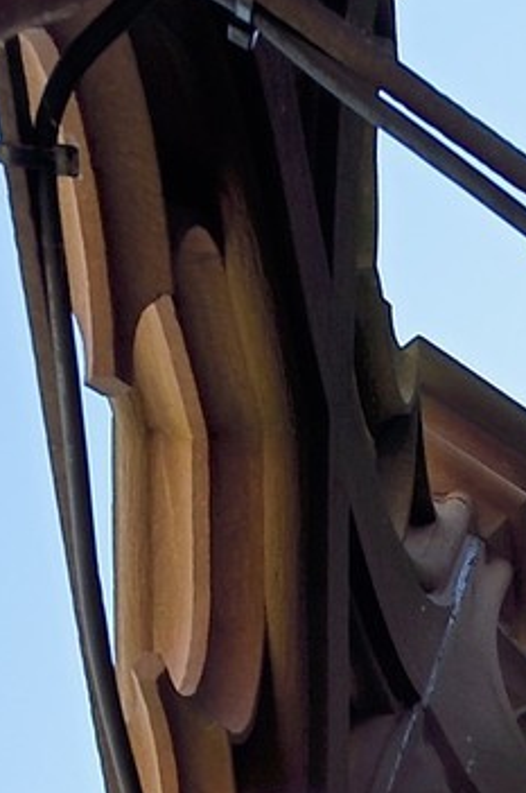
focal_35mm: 96
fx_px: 2110
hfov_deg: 13.6
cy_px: 2018
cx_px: 698
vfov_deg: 13.6
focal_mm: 14
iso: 200
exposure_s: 1/160
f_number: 9
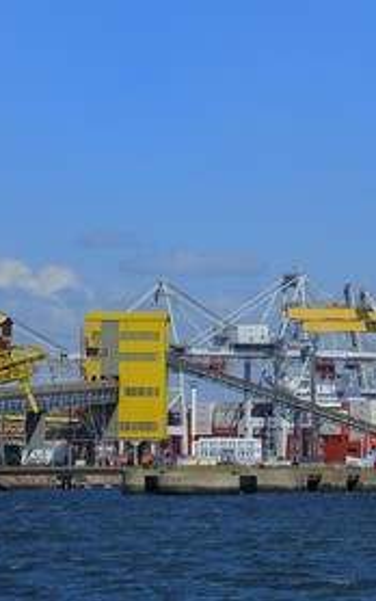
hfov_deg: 4.3
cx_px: 331
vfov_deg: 6.8
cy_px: 300
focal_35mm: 308
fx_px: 5045
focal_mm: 200
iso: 200
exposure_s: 1/640
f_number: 9
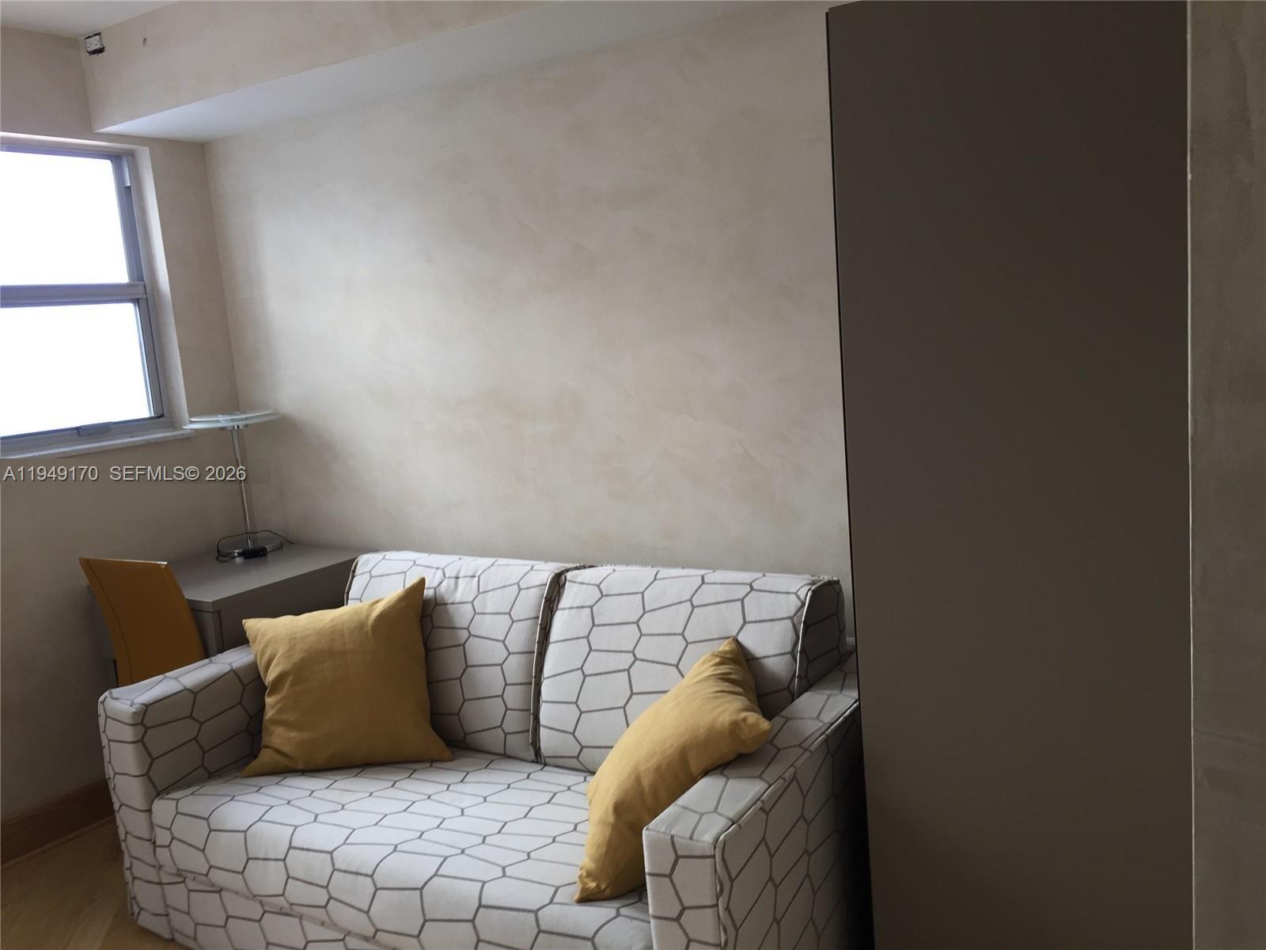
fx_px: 1061
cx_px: 633
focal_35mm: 29
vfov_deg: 48.2
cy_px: 475
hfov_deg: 61.7
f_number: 2.2
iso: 40
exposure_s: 1/50
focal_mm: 4.15
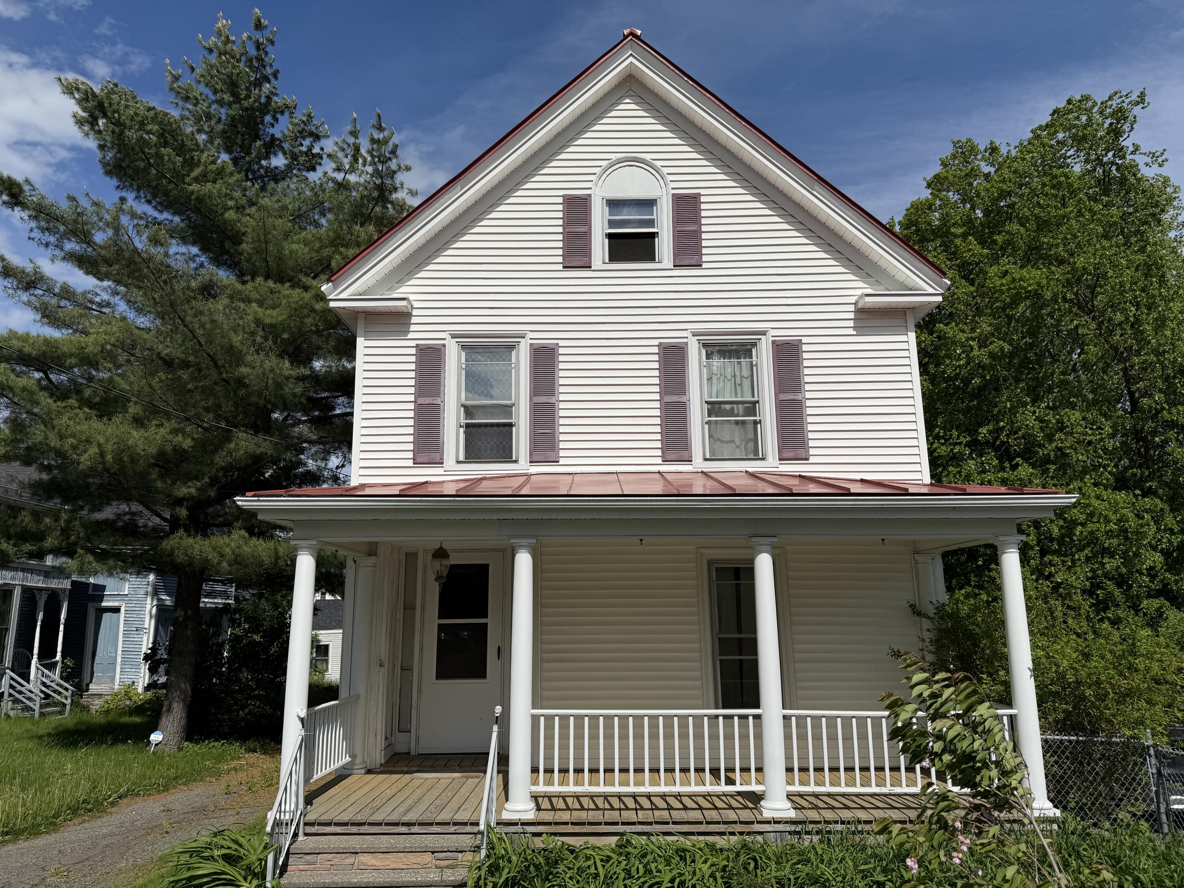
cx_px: 592
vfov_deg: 56.8
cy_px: 444
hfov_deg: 71.6
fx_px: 821
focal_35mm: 24
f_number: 1.78
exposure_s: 1/14286
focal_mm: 6.76
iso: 80
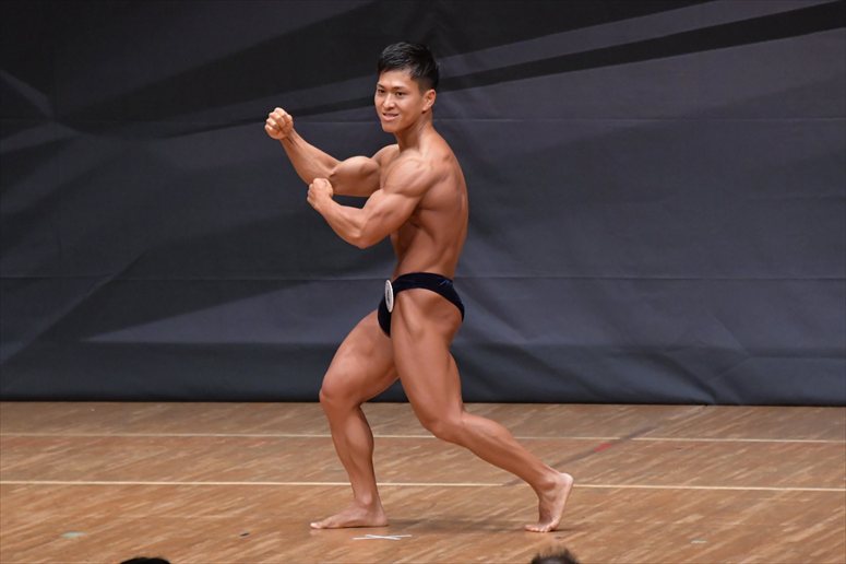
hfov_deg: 6.5
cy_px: 282
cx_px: 423
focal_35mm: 315
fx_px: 7399
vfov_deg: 4.4
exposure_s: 1/400
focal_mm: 210
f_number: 5.6
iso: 6400
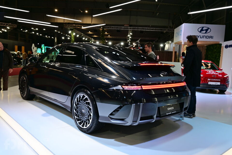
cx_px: 116
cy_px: 78
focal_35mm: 32
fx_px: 203
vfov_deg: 41.7
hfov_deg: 59.5
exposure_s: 1/80
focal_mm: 21
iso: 100
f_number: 4.5
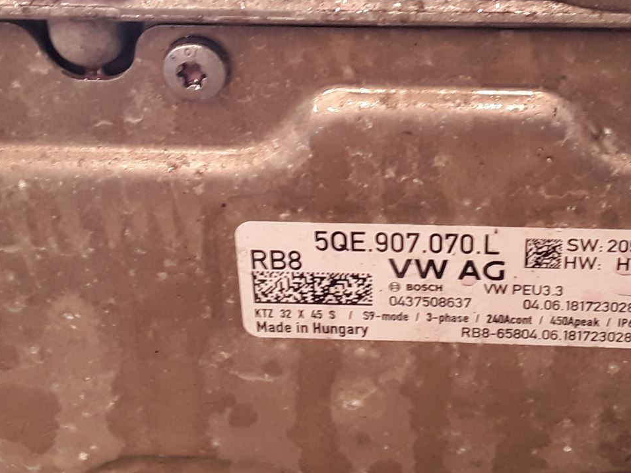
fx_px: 1094
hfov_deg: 32.1
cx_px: 387
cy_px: 168
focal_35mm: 60
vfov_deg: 24.3
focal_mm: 2.91
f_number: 1.9
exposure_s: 1/20
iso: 100
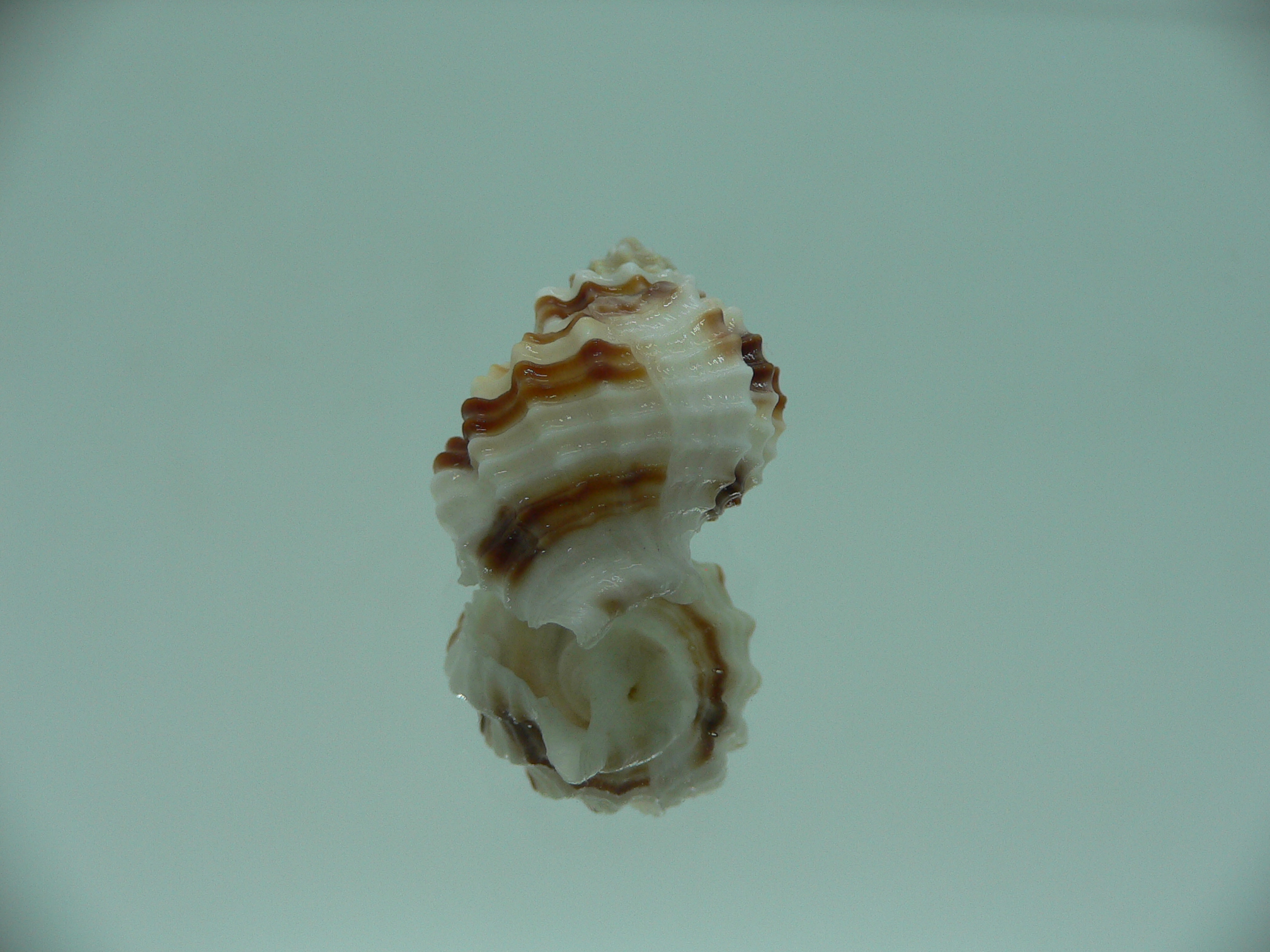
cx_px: 635
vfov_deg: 40.7
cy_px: 476
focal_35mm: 35
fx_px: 1284
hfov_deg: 52.6
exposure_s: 1/80
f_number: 2.8
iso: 80
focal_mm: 4.6
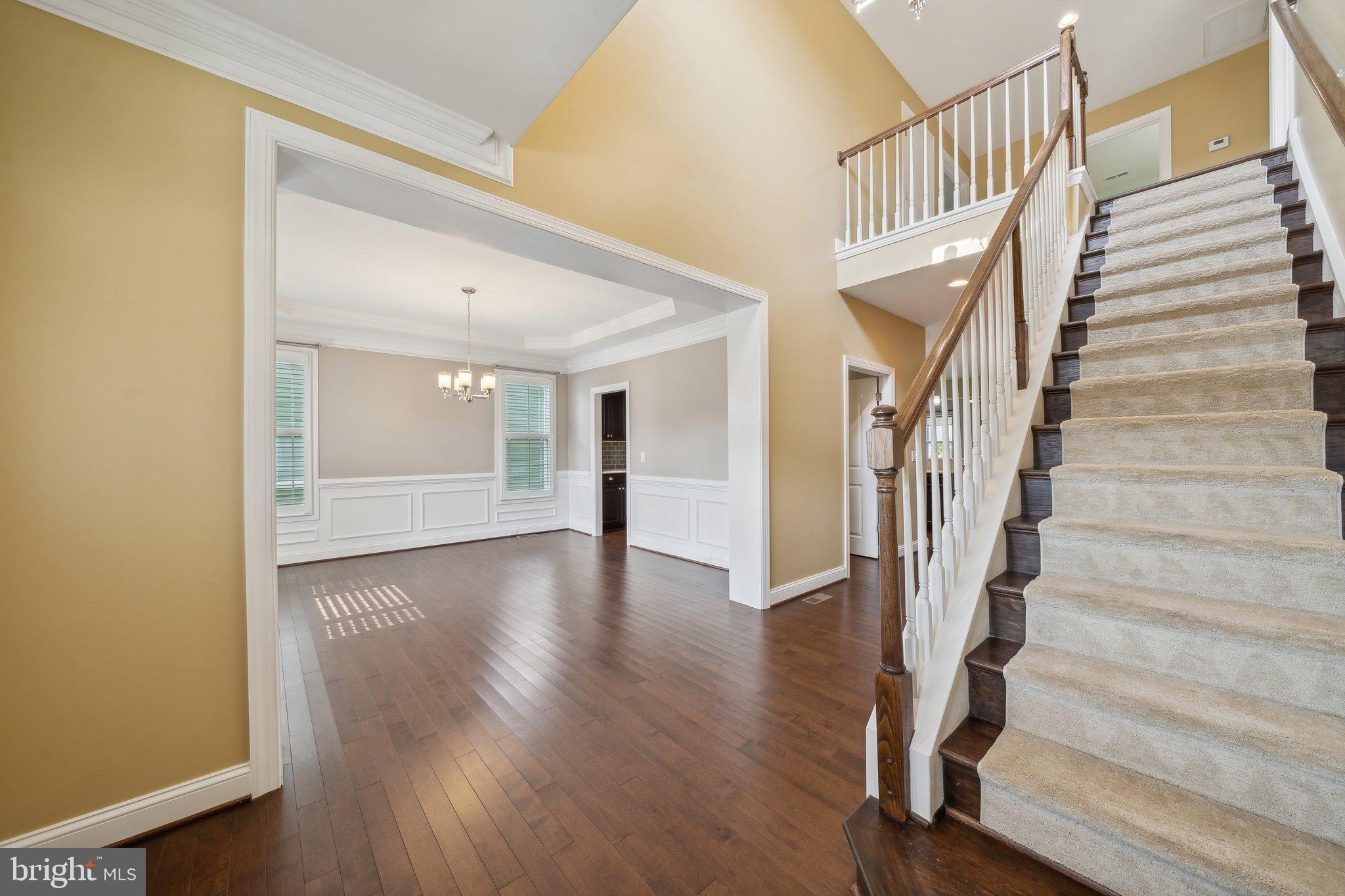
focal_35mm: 12
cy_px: 448
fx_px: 448
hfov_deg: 112.6
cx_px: 672
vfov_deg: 90.0
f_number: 7.1
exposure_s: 1/15
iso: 160
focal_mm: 12
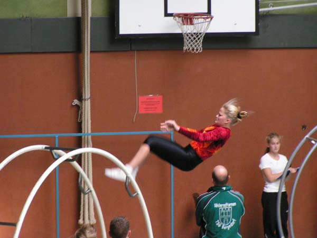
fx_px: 2262
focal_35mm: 247
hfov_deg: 8.0
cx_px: 158
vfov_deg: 6.0
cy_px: 119
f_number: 4
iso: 200
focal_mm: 37.8
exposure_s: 1/160
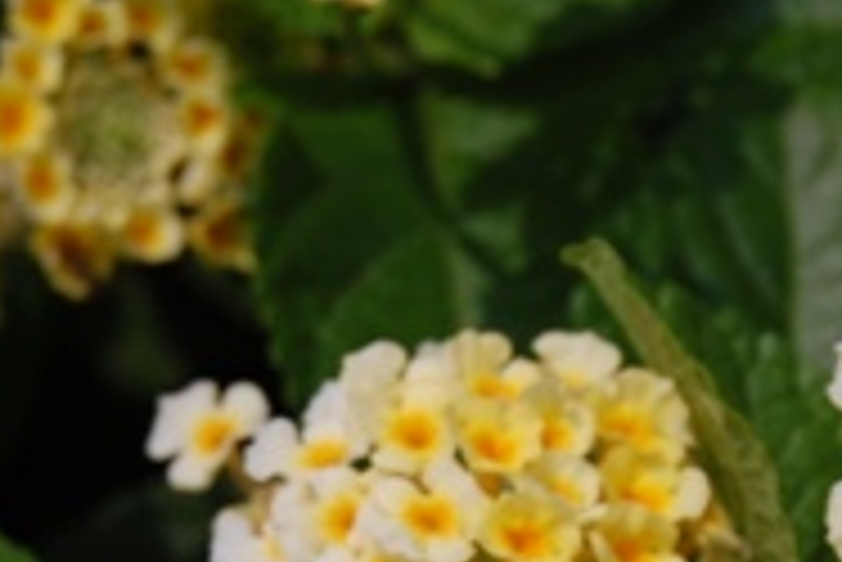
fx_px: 5400
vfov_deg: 5.9
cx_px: 320
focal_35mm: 231
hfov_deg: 8.9
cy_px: 805
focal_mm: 45
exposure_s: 1/800
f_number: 8
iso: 200
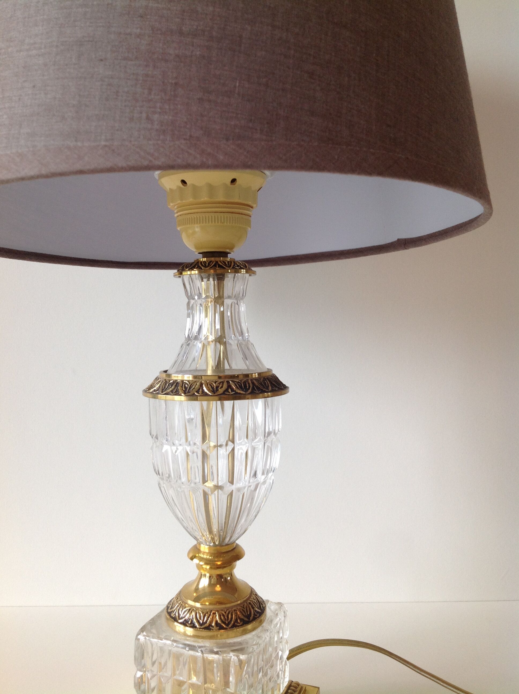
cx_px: 260
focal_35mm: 35
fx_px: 702
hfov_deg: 40.6
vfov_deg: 52.7
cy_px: 347
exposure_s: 1/25
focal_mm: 4.28
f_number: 2.4
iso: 50
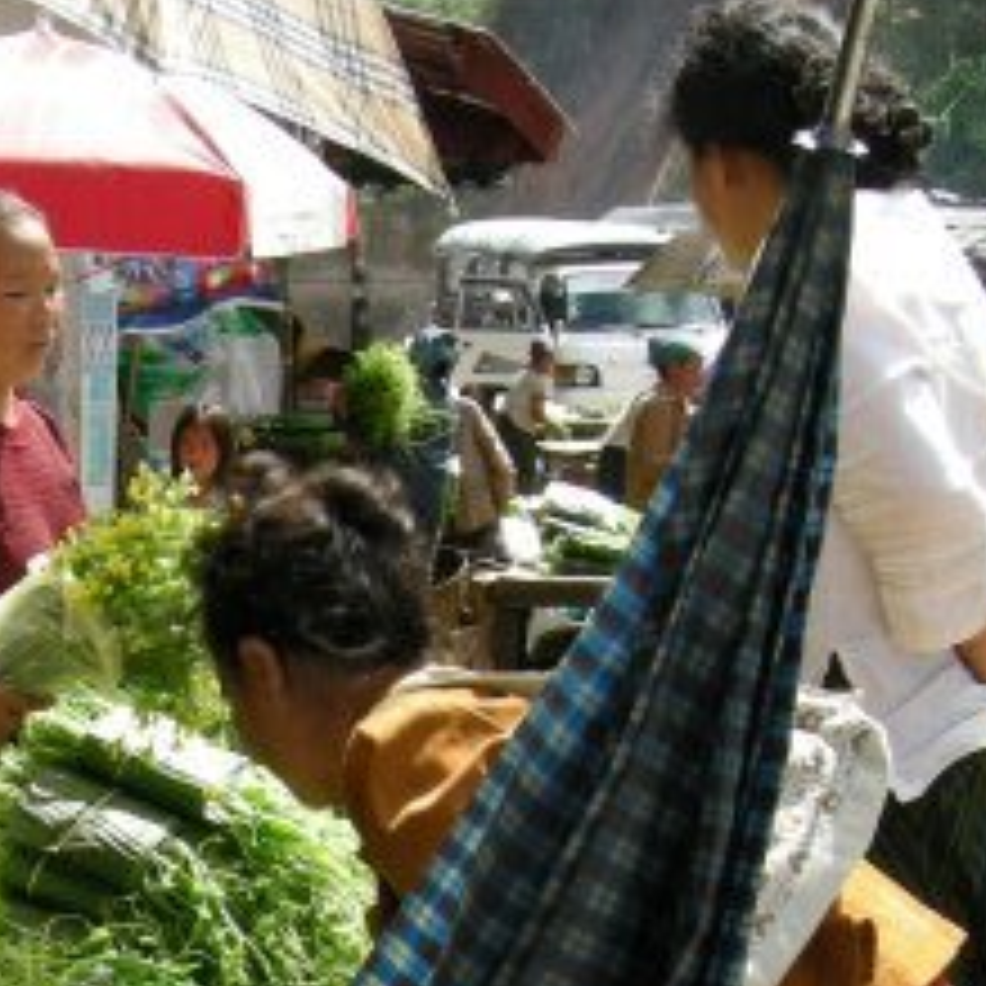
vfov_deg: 17.8
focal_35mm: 93
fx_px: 2997
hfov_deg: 18.4
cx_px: 113
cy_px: 1171
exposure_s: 1/175
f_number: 4.8
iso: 64
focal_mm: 7.5
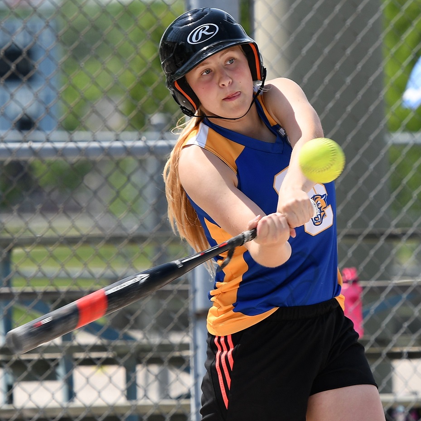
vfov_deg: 5.4
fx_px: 4486
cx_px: 251
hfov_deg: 5.4
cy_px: 210
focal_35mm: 326
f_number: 4.5
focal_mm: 170
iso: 160
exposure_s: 1/1000
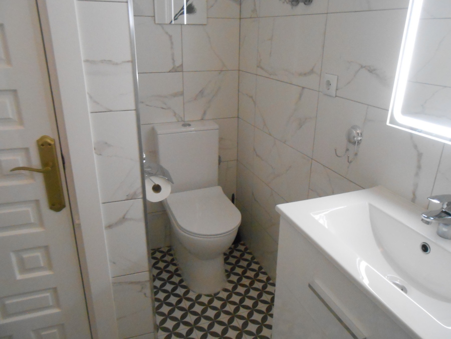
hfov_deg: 67.3
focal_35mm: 26
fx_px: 339
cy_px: 170
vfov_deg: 53.1
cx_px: 226
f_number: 3.5
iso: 800
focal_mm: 4.6
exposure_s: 1/80
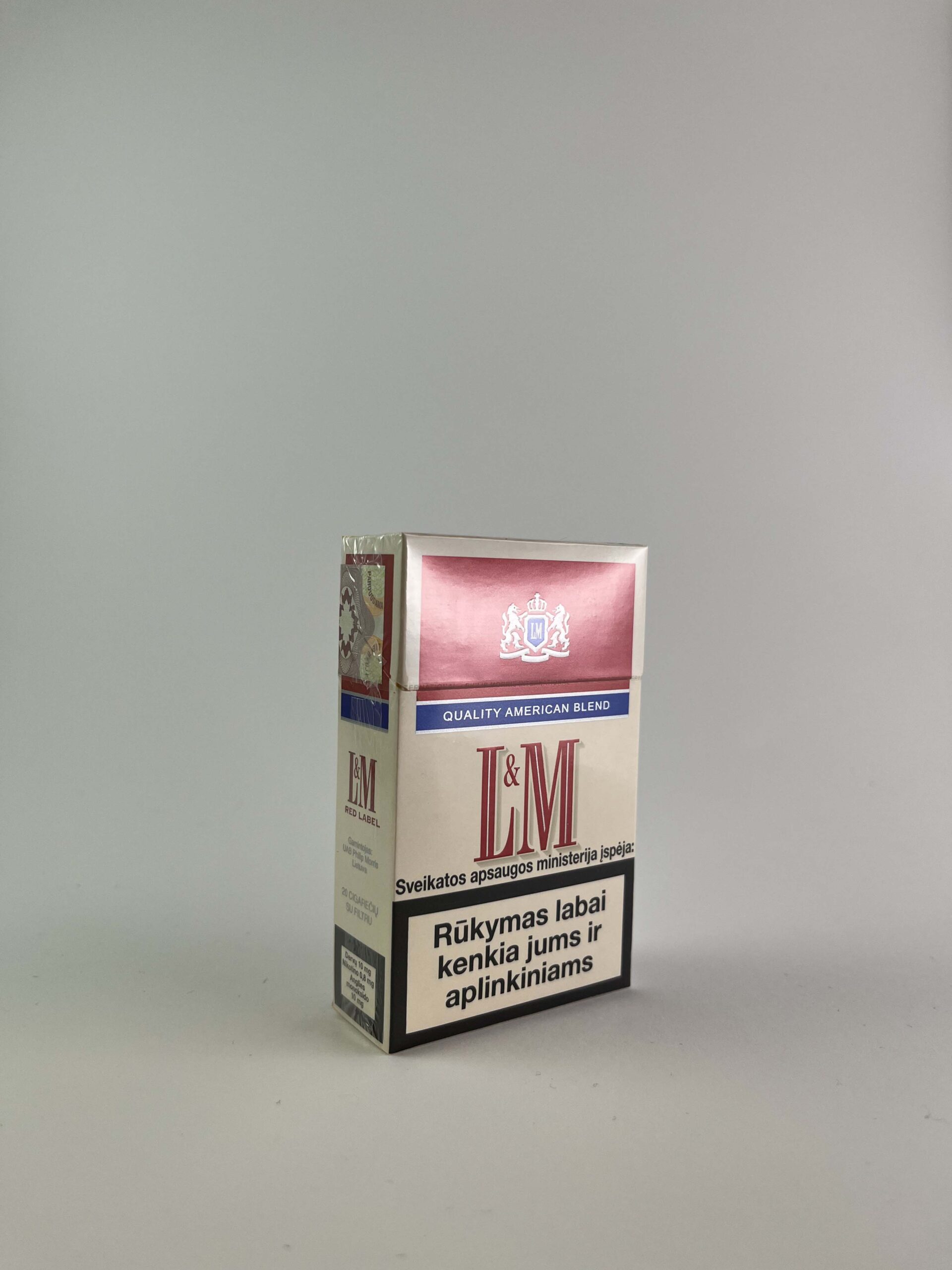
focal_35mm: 26
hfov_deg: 53.1
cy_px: 635
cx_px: 476
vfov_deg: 67.3
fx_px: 953
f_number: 1.6
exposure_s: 1/467
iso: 50
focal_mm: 5.1
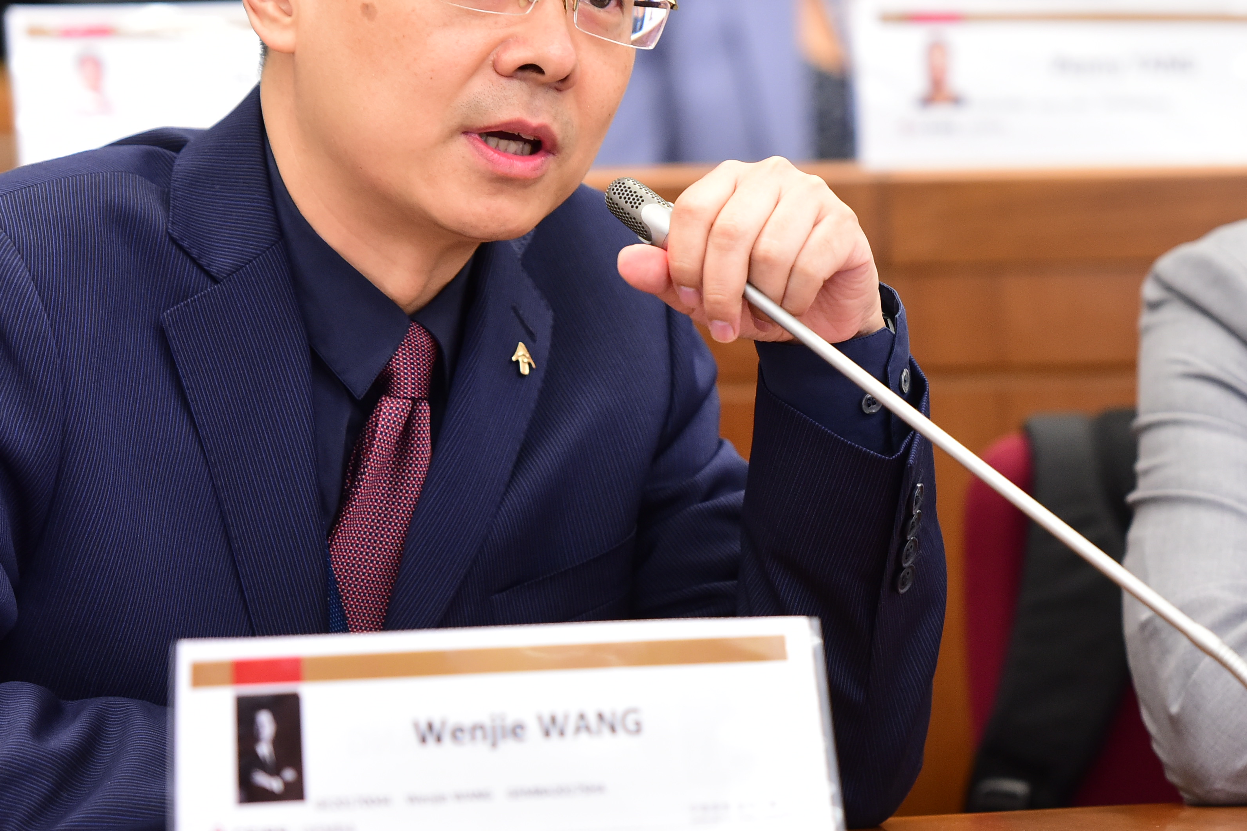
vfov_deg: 5.8
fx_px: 8140
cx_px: 700
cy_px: 267
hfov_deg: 8.8
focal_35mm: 235
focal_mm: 135
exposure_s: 1/125
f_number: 2.8
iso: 1600
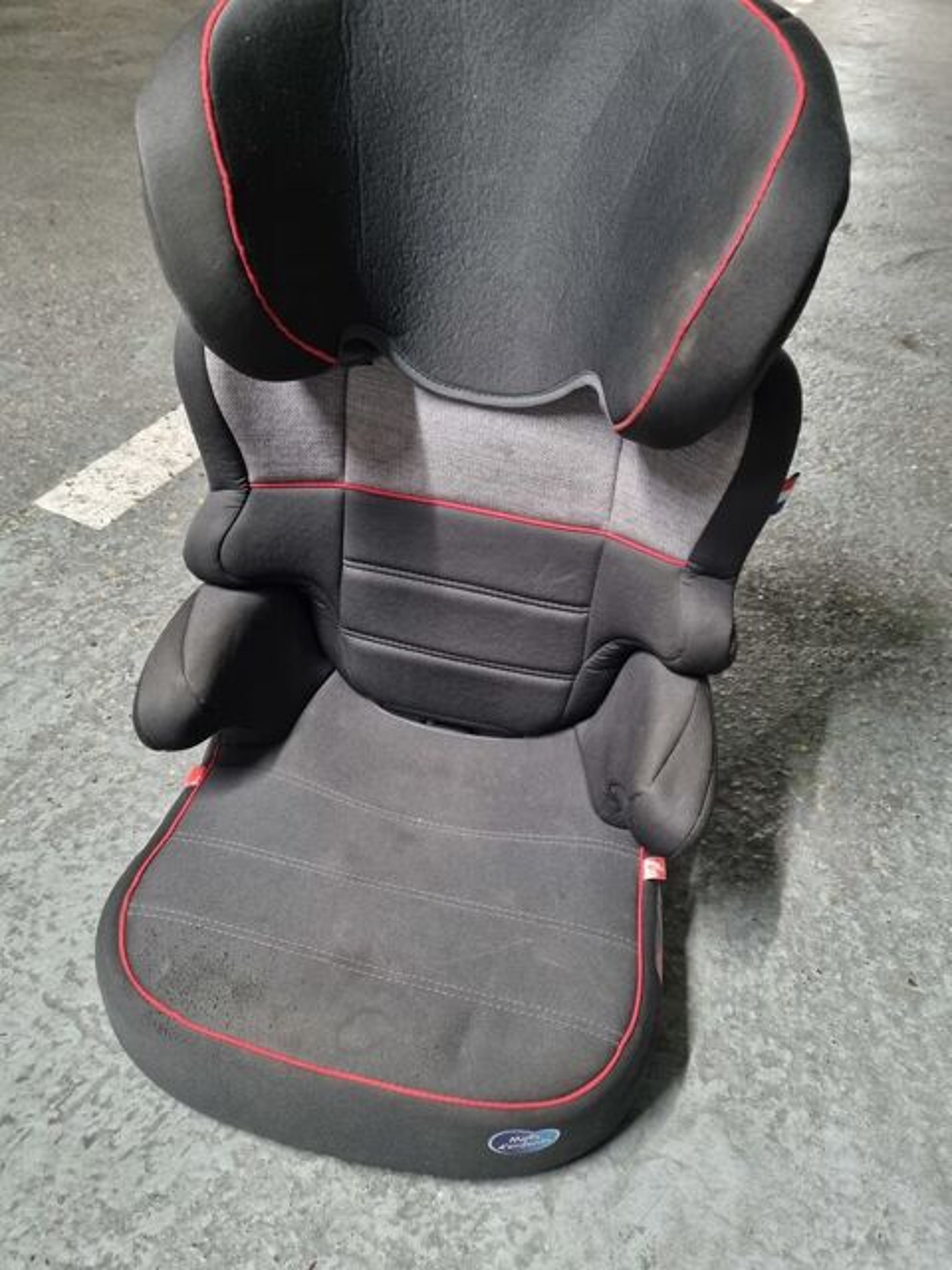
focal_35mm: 26
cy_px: 635
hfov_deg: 53.1
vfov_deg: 67.3
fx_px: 953
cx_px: 476
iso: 640
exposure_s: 1/33
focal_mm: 5.4
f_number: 1.8
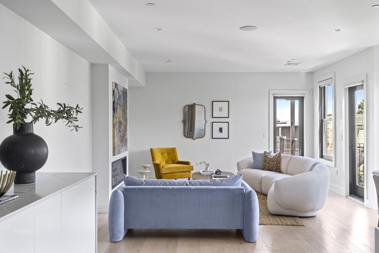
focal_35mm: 35
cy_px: 126
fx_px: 368
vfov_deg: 37.9
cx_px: 190
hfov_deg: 54.4
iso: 320
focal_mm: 35
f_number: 7.1
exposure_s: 1/8
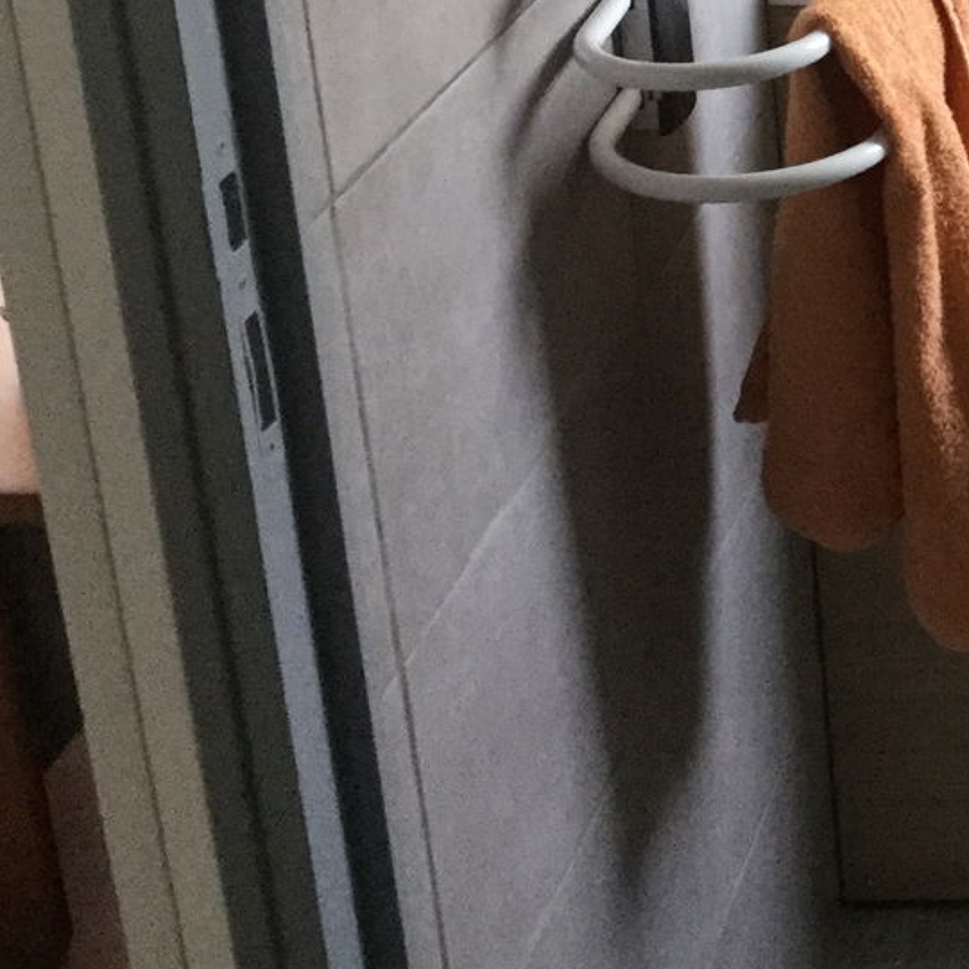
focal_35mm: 81
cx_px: 1376
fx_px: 2565
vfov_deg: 20.4
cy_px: -93
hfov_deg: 19.2
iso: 160
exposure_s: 1/33
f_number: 2.4
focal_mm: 3.3
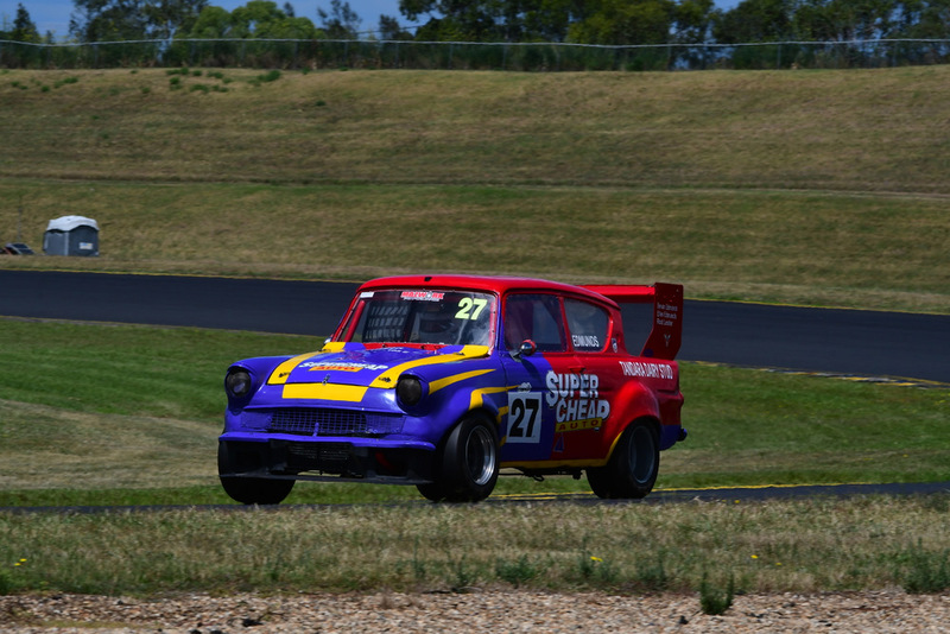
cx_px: 475
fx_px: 7919
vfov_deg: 4.6
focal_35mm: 300
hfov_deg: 6.9
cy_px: 317
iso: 250
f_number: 14
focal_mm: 200
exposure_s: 1/640
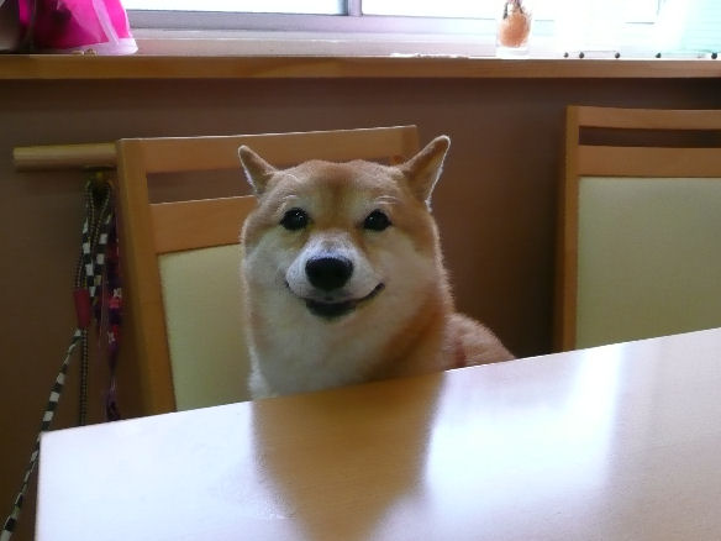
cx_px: 360
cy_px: 270
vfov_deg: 39.7
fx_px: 750
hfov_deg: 51.4
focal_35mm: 36
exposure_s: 1/60
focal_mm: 5.8
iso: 250
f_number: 3.7
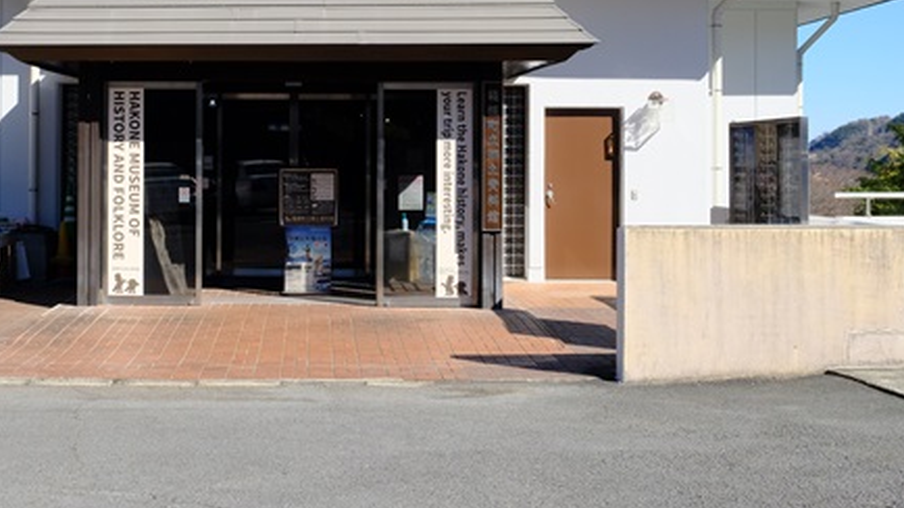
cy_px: 125
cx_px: 285
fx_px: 1318
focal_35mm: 55
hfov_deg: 37.4
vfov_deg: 21.6
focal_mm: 25.4
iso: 800
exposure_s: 1/640
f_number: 9
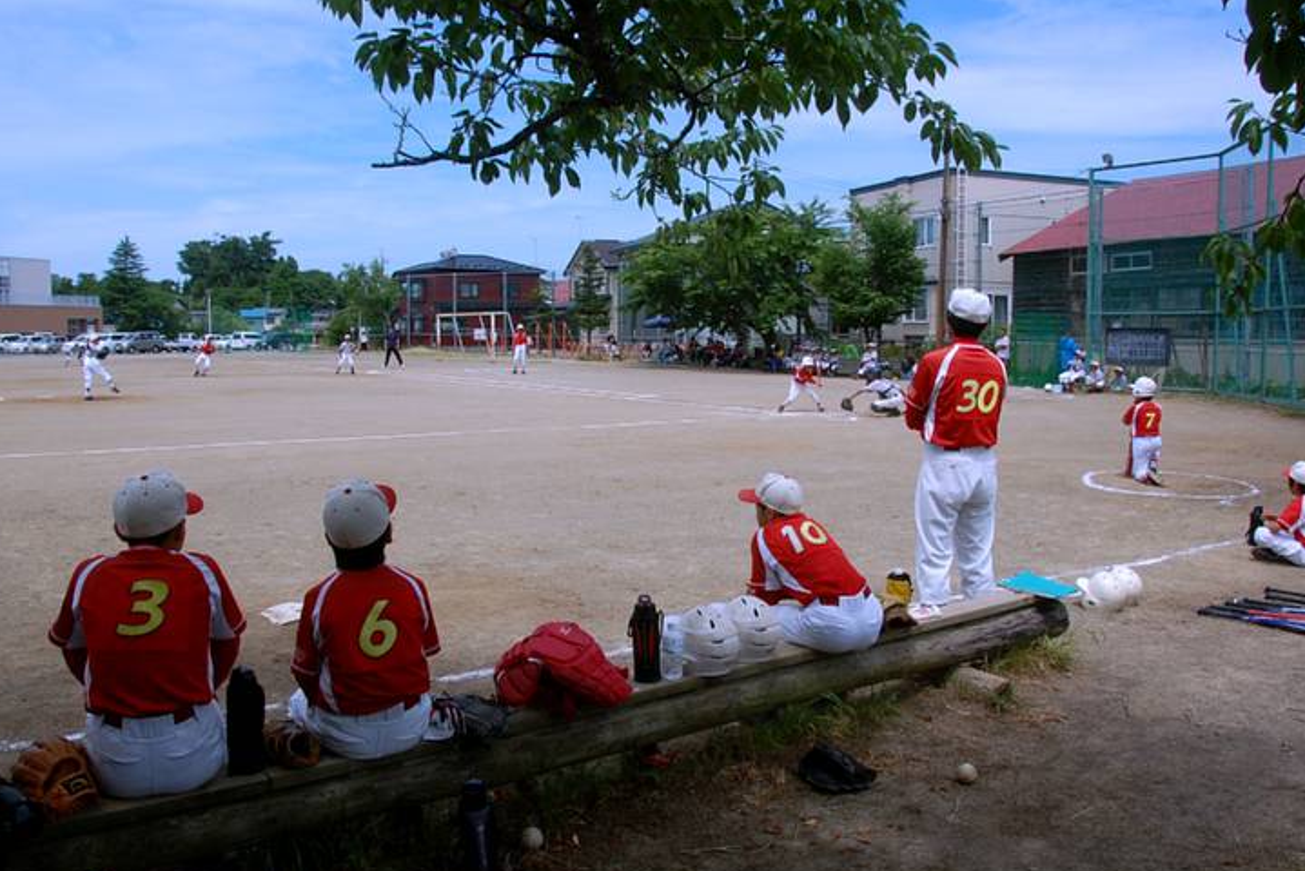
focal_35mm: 30
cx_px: 668
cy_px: 450
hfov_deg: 61.9
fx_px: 1088
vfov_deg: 43.6
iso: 200
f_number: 10
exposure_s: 1/250
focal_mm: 18
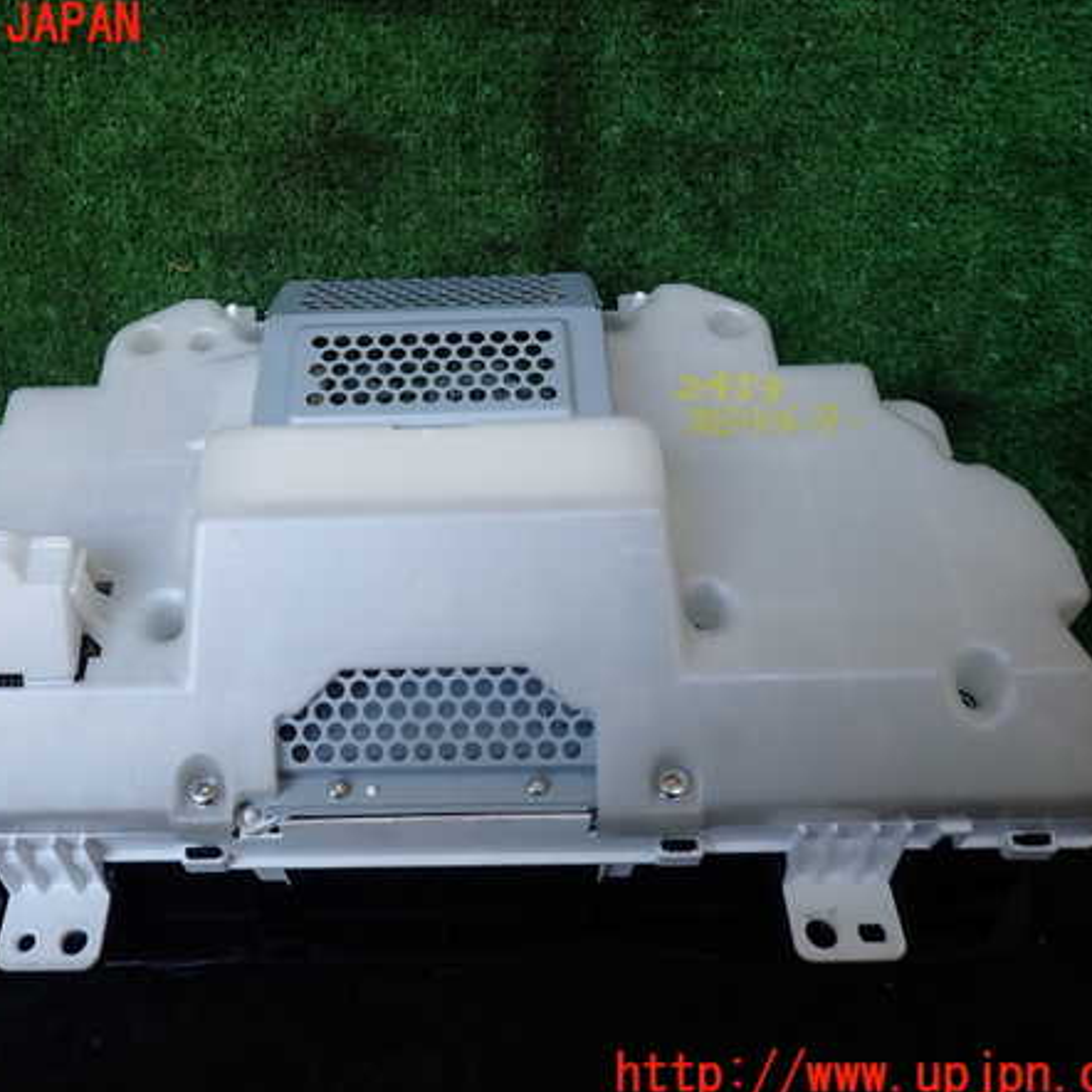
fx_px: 1071
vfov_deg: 54.0
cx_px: 432
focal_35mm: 30
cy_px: 551
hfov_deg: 53.6
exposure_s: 1/100
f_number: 2
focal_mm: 4.5
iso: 100
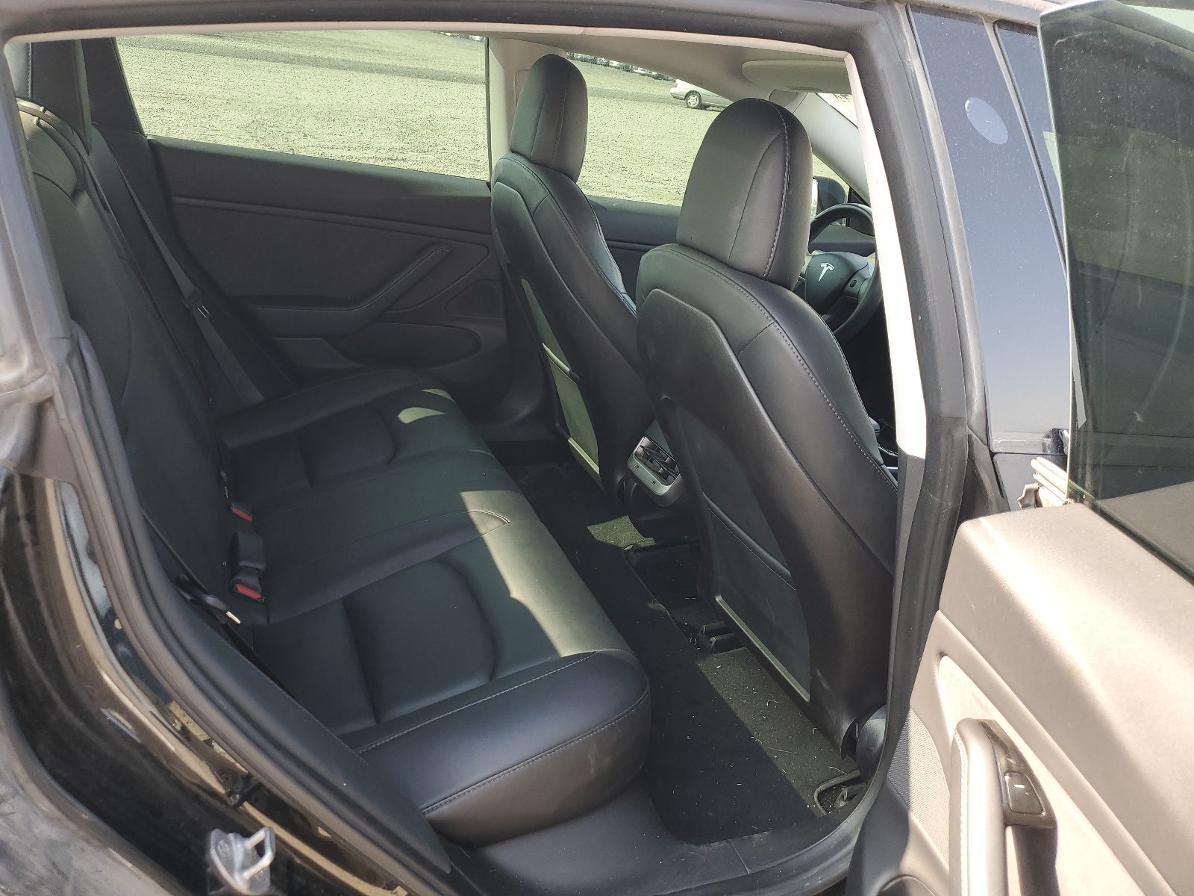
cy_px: 448
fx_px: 897
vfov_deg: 53.1
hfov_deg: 67.3
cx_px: 597
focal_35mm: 26
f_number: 1.5
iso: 50
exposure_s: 1/169
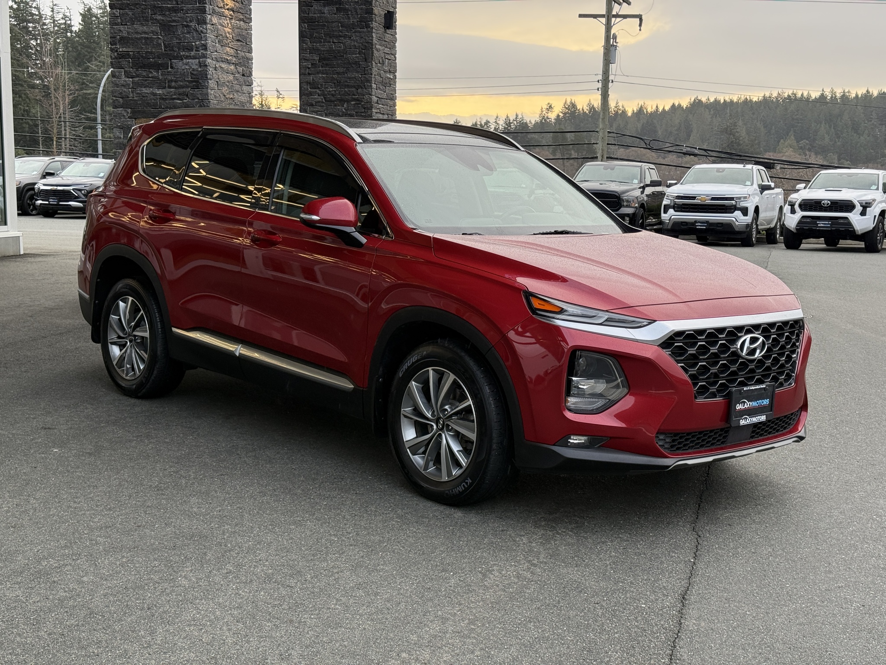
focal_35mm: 48
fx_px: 1229
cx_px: 443
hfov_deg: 39.7
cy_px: 332
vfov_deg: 30.3
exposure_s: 1/245
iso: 64
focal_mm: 6.76
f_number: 1.78
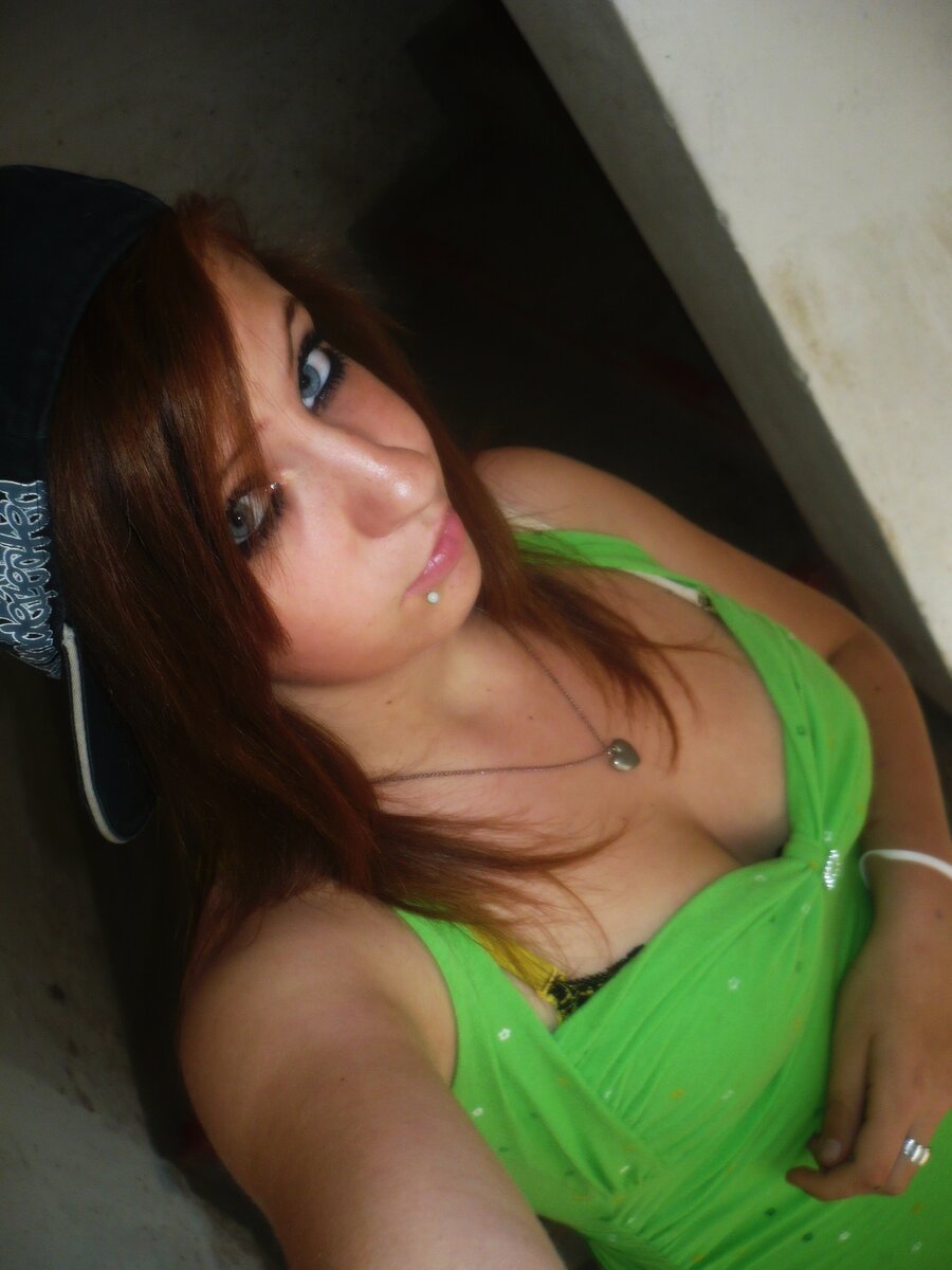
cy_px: 635
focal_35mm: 35
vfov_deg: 52.6
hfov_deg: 40.7
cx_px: 476
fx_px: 1283
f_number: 2.8
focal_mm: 5.8
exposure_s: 1/30
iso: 100
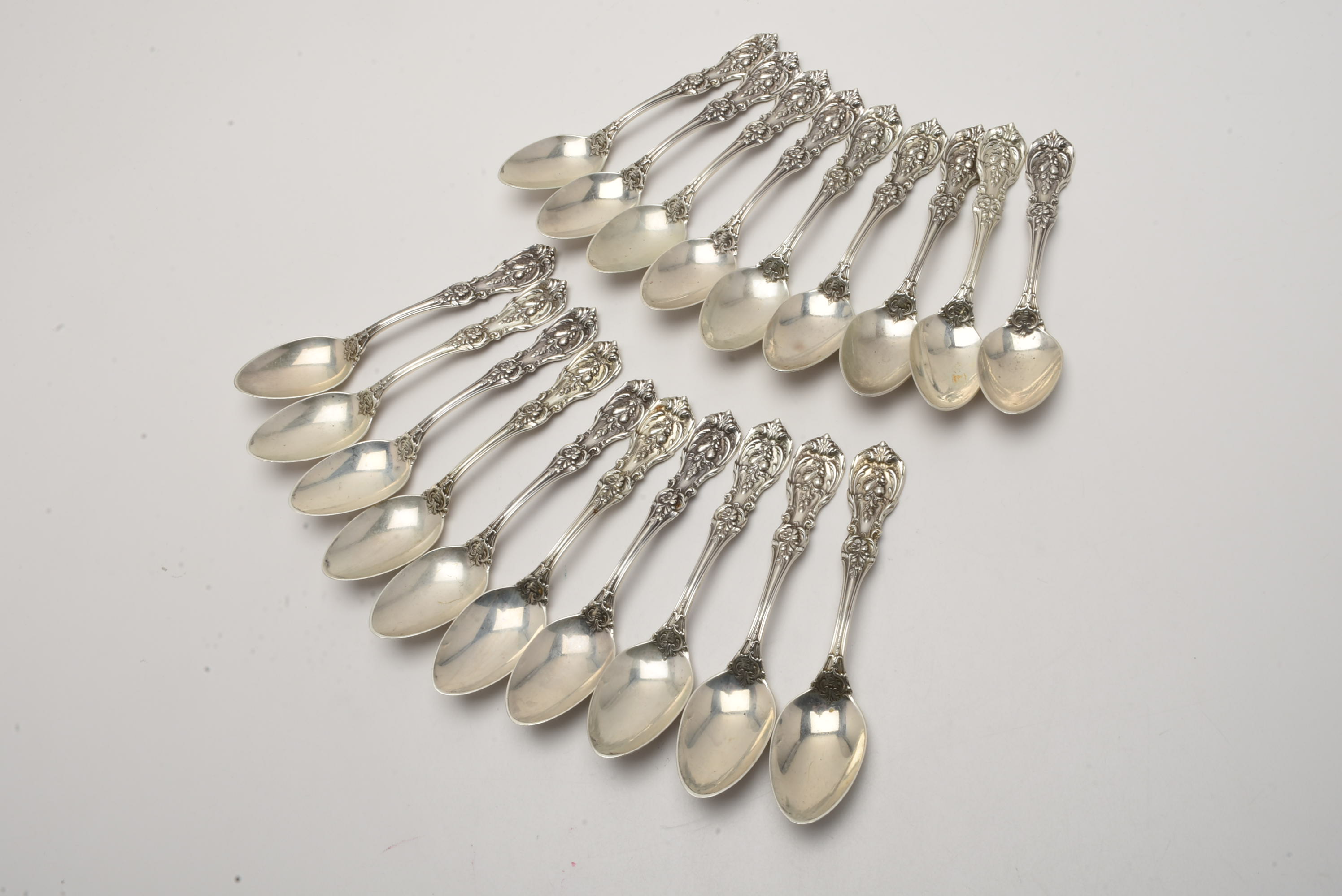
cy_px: 448
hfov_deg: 57.2
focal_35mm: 33
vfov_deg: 40.0
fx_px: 1231
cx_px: 671
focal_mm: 22
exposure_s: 1/125
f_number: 25
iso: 100
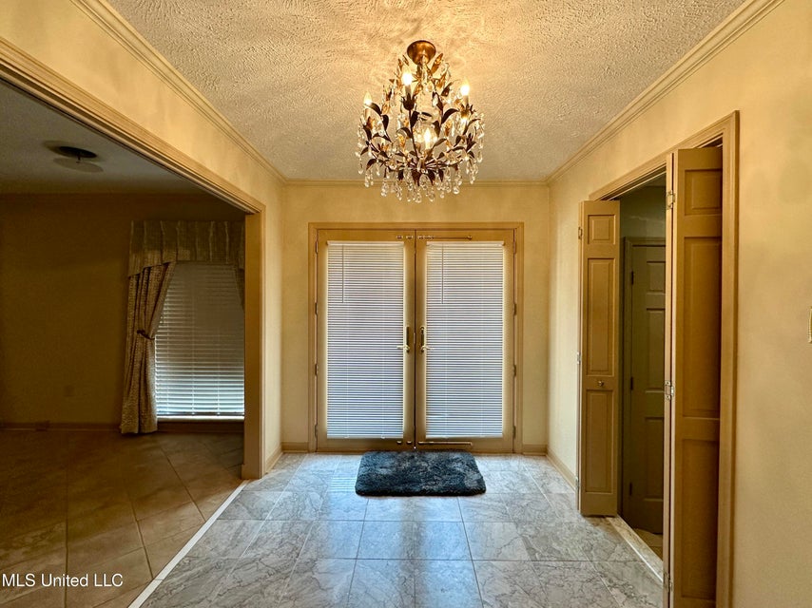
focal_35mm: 14
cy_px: 304
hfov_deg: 102.1
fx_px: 328
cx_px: 406
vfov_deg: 85.6
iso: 160
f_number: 2.2
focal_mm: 2.22
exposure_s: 1/120
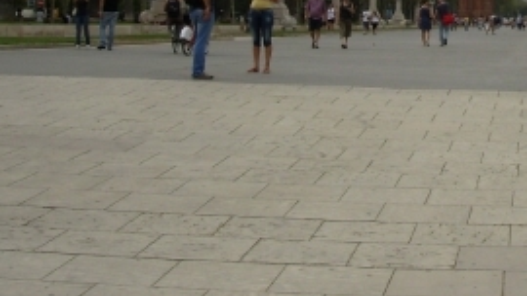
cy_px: -117
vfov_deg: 12.6
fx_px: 1286
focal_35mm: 92
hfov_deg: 22.5
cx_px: 492
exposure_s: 1/373
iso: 50
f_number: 4.9
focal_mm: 6.3
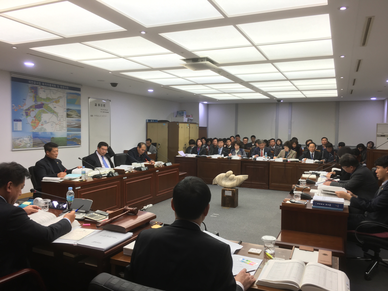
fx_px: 325
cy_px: 146
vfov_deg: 48.2
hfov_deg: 61.7
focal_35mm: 29
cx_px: 194
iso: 25
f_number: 2.2
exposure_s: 1/30
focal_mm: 4.15
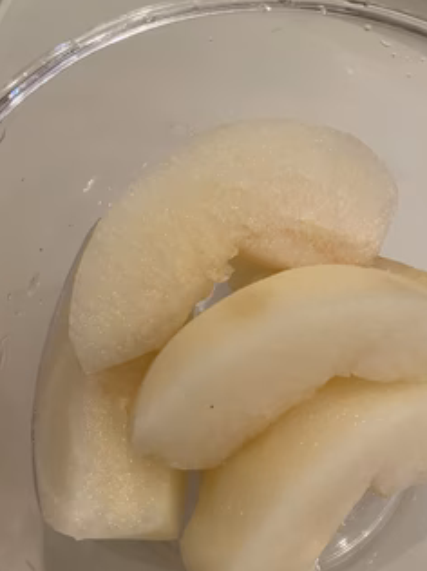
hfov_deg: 42.9
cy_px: 355
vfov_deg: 54.8
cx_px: 224
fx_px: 543
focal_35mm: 33
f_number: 1.6
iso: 80
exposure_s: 1/50
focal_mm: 4.2
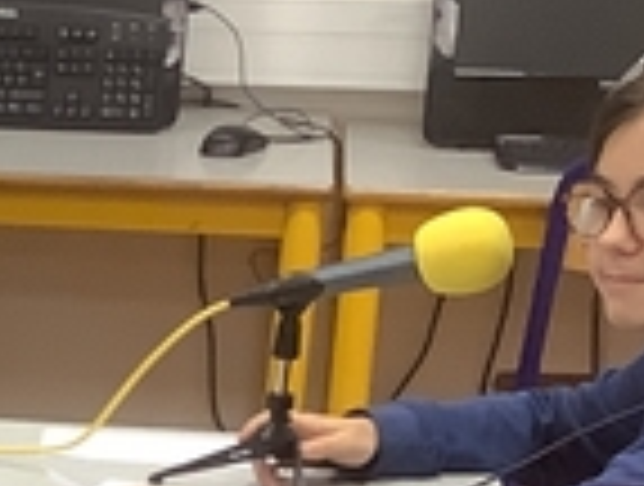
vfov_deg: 8.4
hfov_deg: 10.7
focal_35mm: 173
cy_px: 760
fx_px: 3227
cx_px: -486
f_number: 2.4
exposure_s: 1/50
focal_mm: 3.3
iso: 160
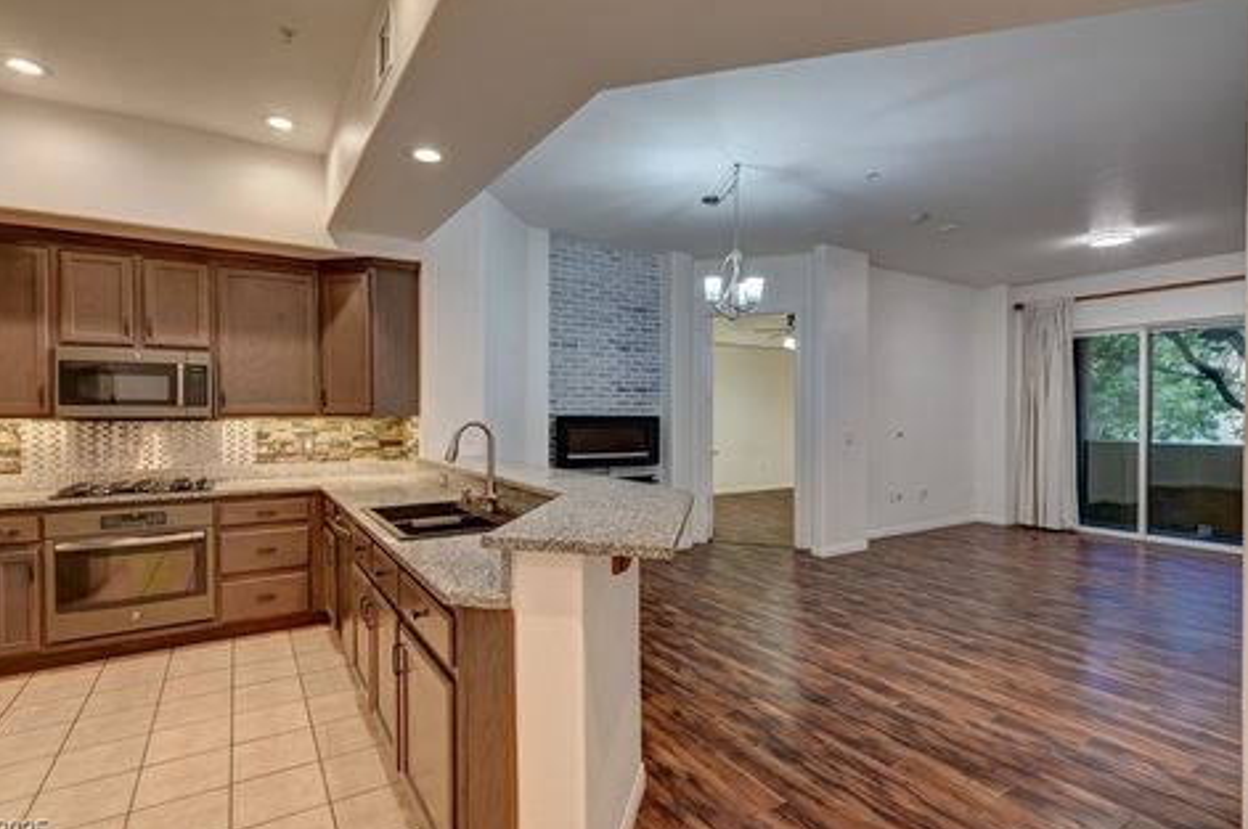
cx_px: 594
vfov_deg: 68.7
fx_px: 607
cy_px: 414
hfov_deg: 91.5
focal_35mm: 18
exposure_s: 1/5
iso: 640
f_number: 9
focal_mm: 16.5
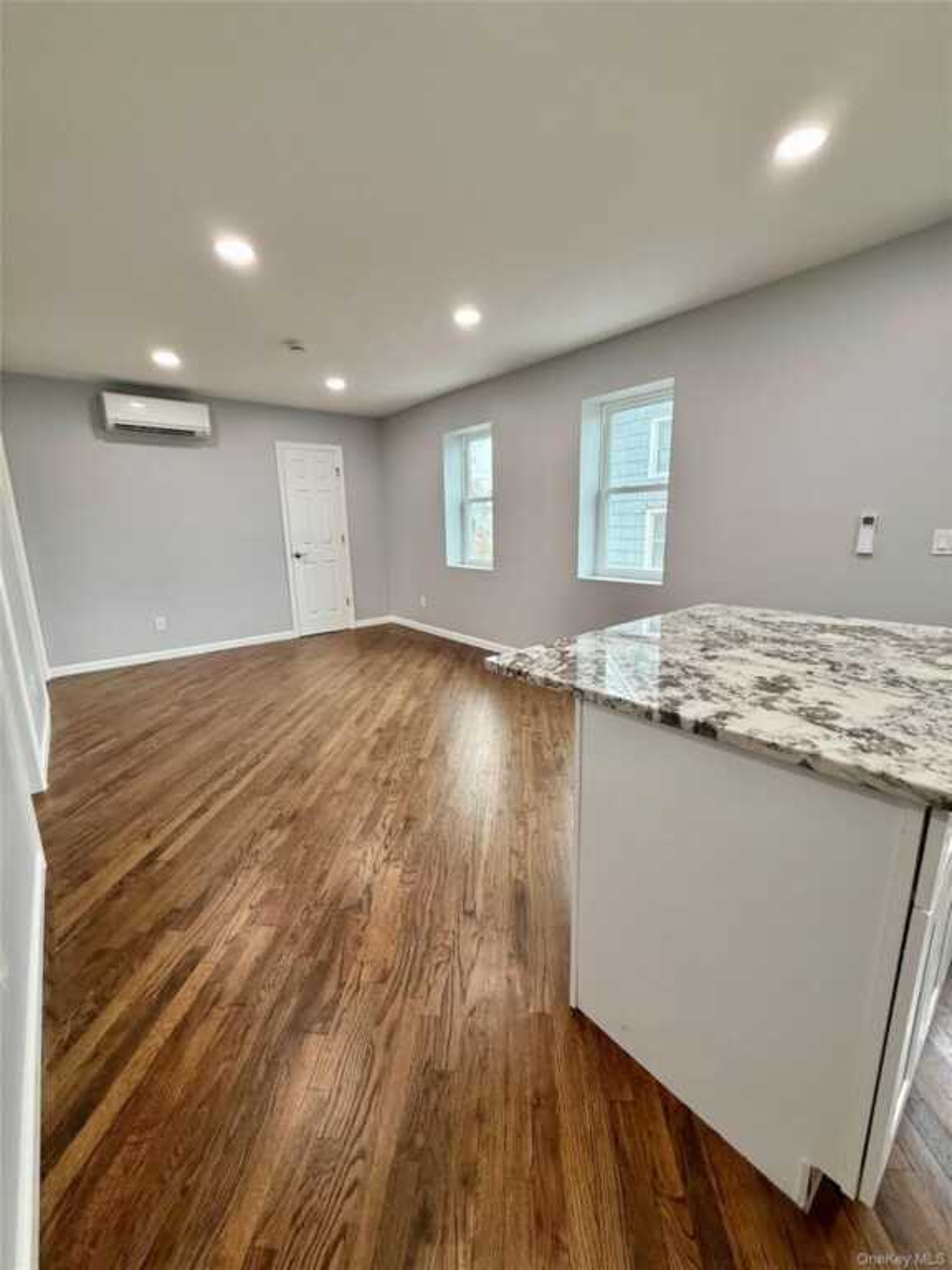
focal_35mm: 14
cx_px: 476
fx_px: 513
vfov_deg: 102.1
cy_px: 635
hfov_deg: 85.7
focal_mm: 2.22
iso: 160
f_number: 2.2
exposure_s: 1/120
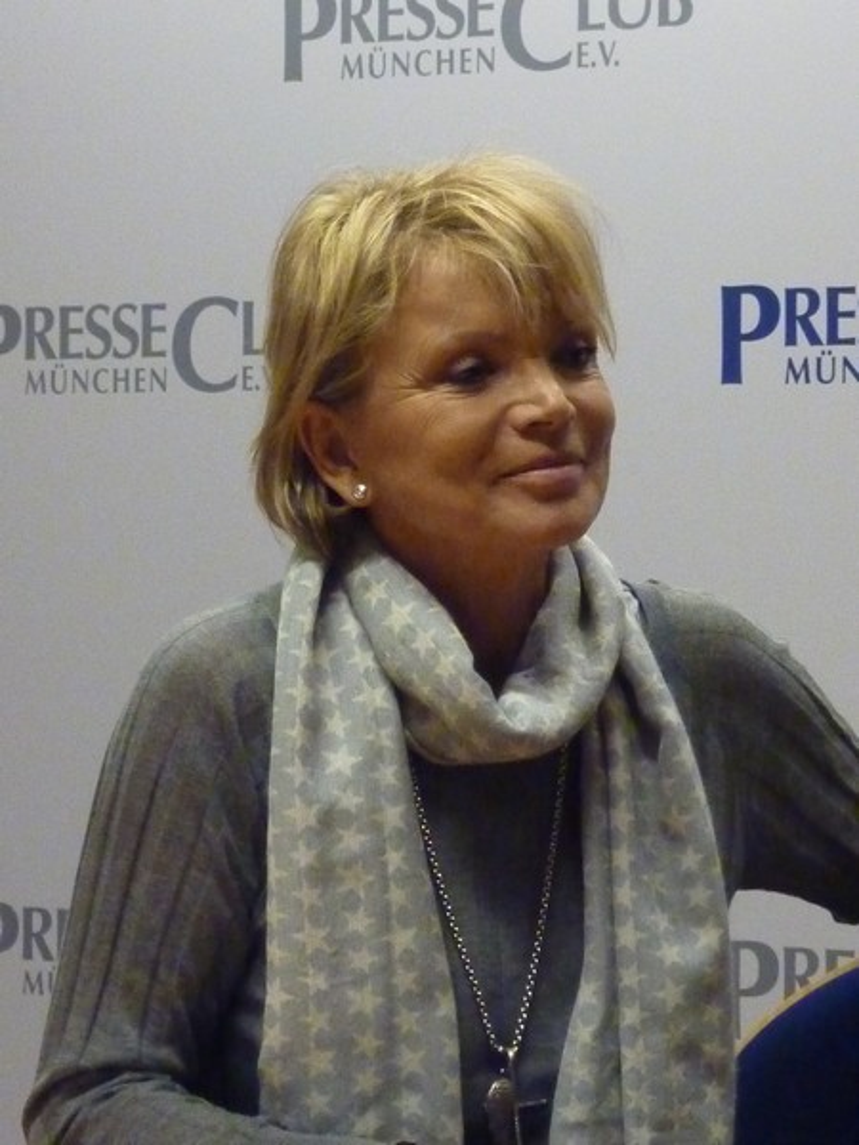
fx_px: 4963
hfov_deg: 9.9
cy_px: 572
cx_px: 430
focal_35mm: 150
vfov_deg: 13.2
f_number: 4.2
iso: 800
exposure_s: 1/50
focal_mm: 13.7
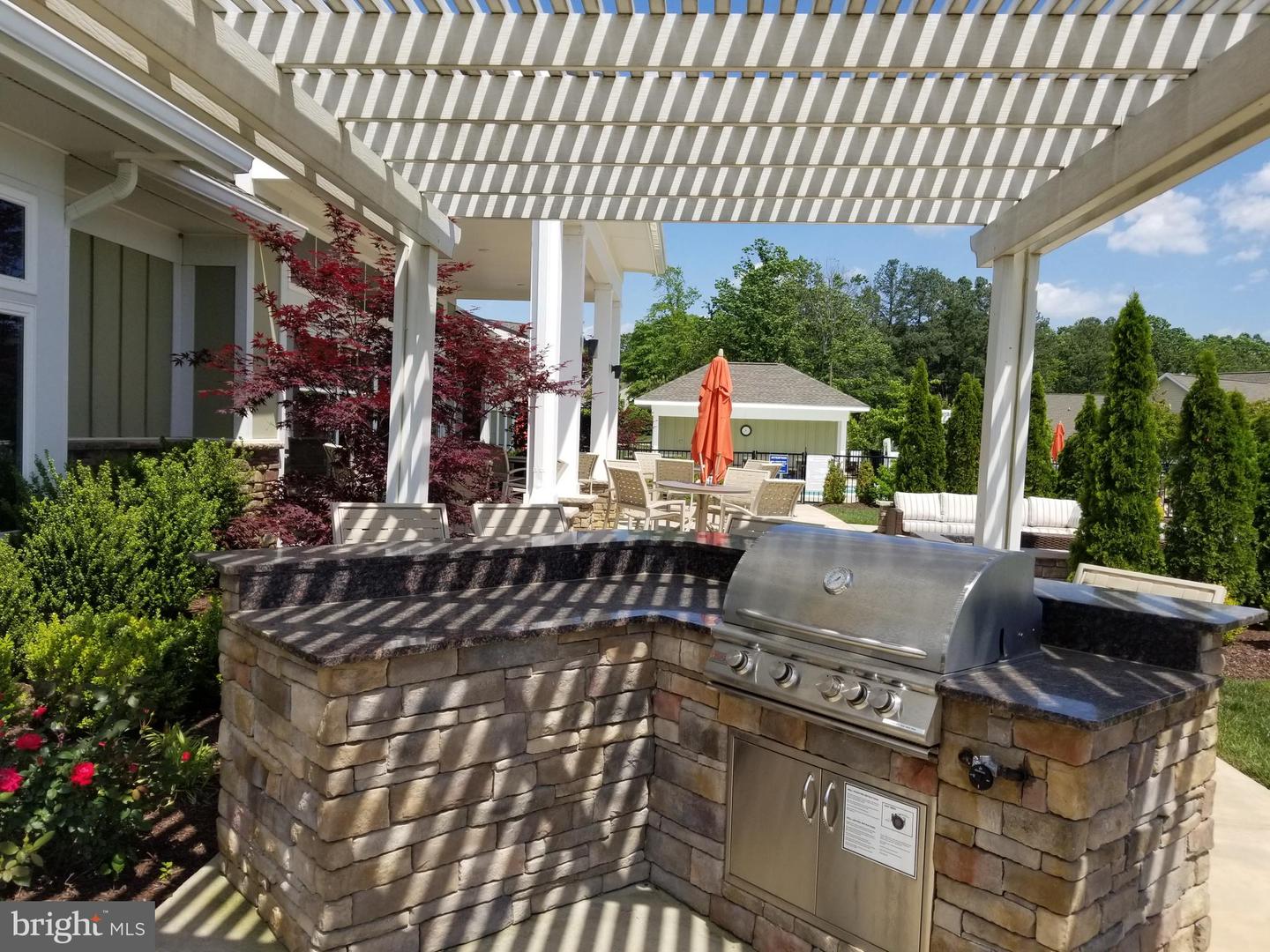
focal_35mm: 26
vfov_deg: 53.1
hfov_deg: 67.3
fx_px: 954
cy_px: 476
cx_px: 635
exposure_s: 1/2560
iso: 50
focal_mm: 4.25
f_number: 1.7
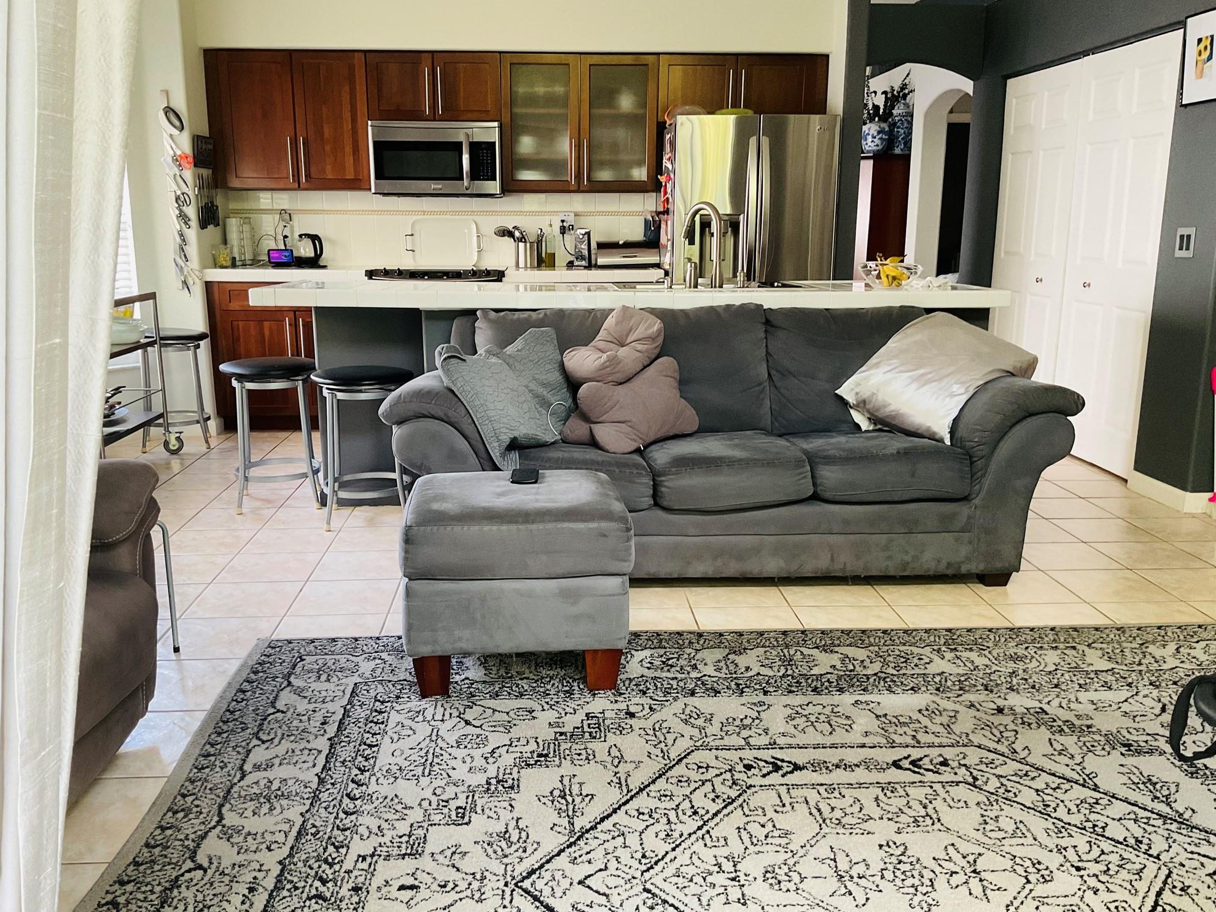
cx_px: 588
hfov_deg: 60.0
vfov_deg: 46.8
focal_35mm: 30
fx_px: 1054
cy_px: 456
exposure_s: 1/60
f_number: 1.8
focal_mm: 3
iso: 125
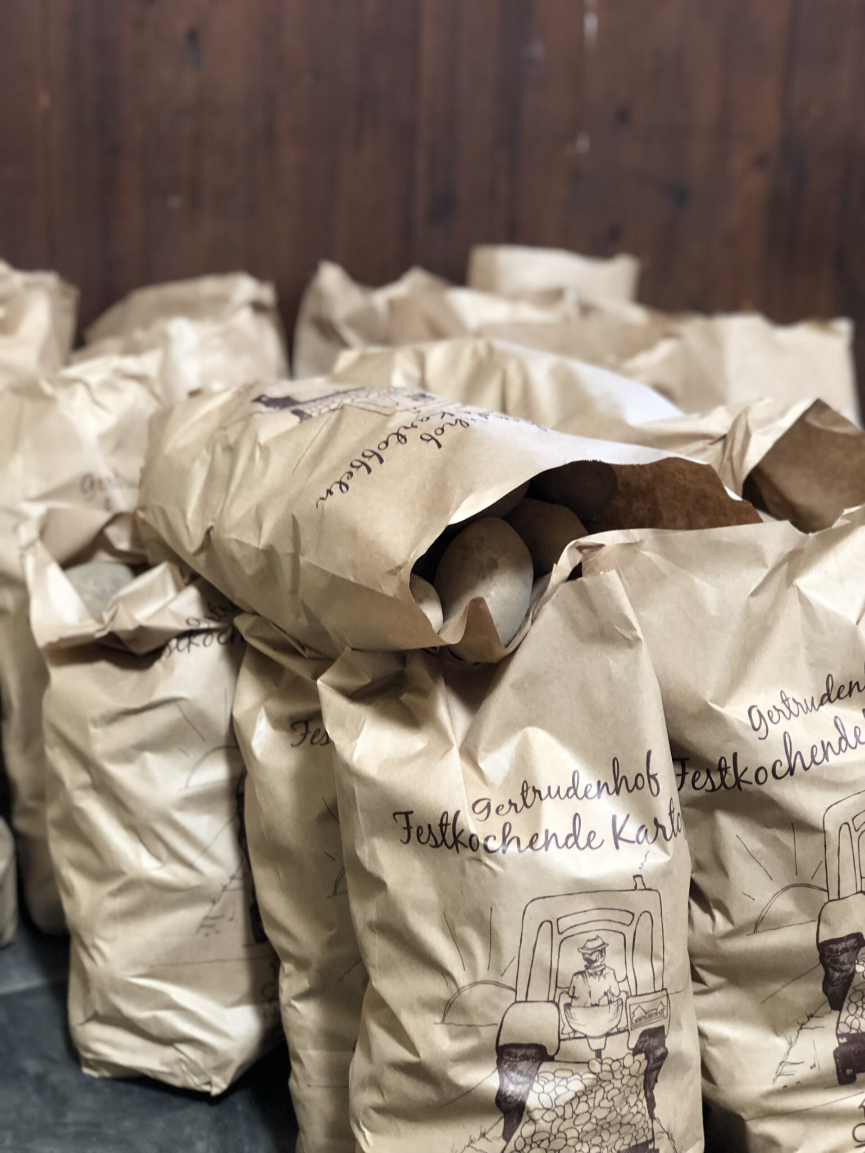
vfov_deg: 33.8
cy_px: 576
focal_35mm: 57
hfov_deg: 25.7
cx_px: 432
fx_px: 1899
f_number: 2.8
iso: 250
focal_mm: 6.6
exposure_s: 1/50
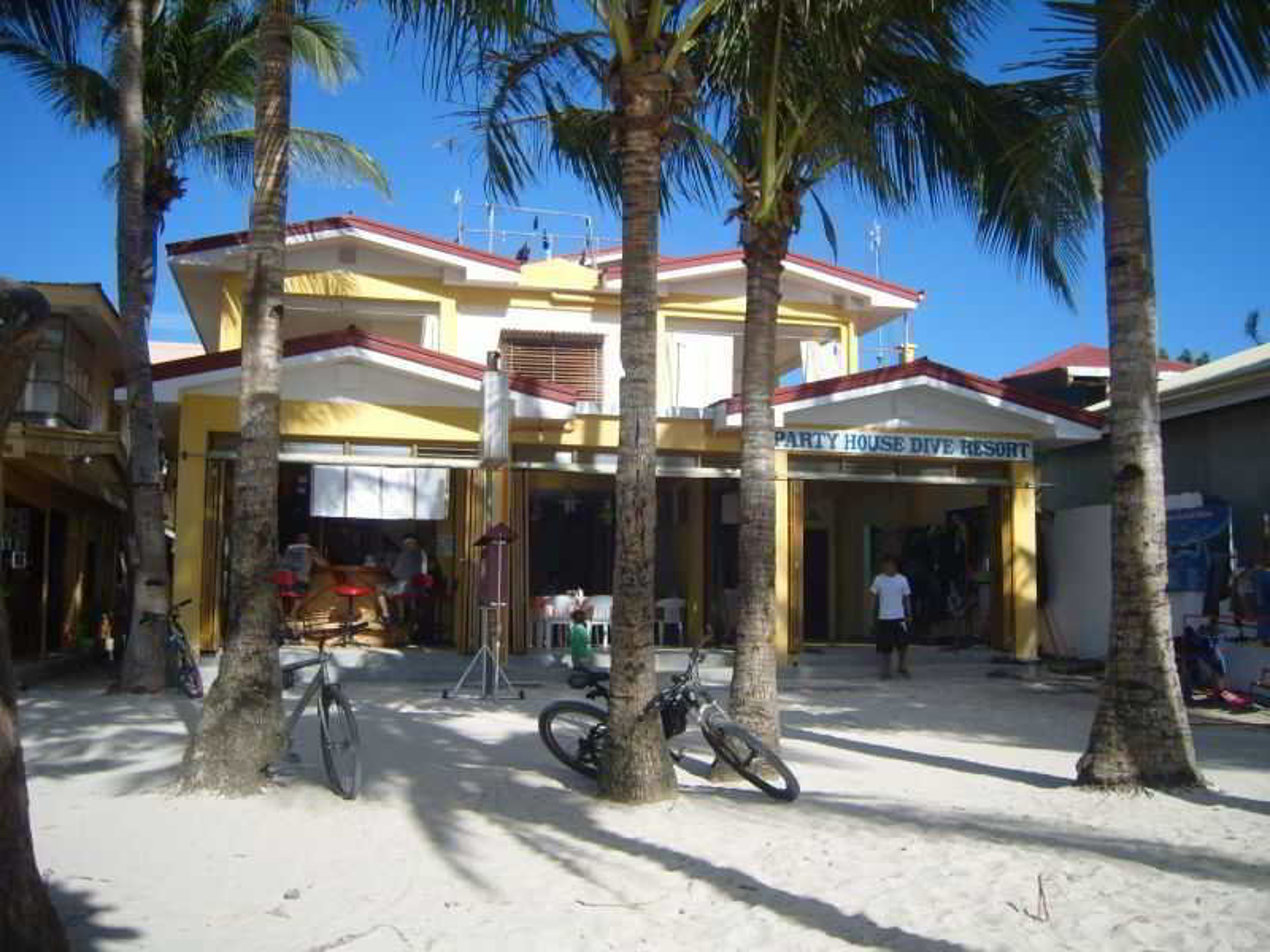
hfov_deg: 52.6
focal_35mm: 35
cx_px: 635
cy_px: 476
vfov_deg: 40.7
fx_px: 1284
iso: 80
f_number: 7.1
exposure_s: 1/250
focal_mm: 7.4
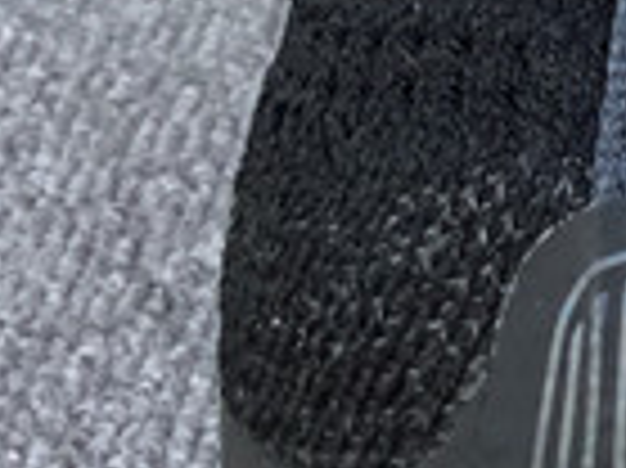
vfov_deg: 7.4
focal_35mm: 201
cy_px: 119
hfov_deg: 9.0
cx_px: 1410
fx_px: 3632
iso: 40
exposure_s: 1/100
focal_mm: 3.3
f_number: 2.4
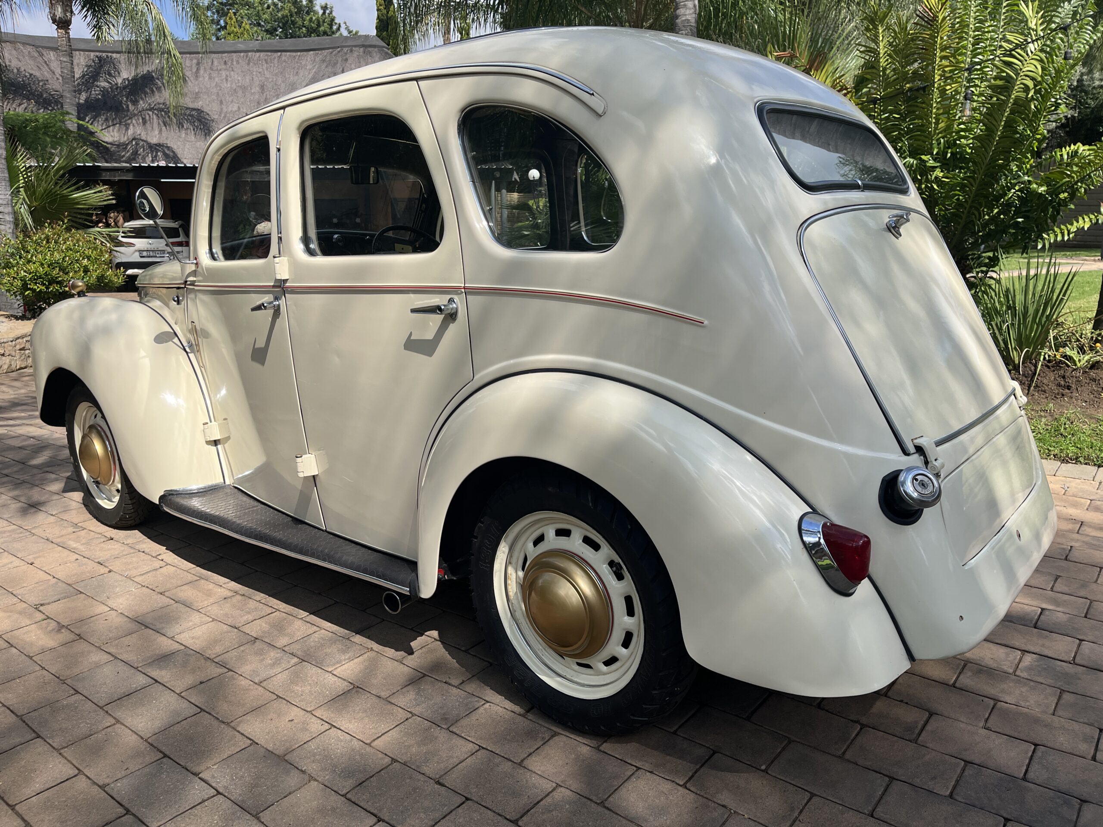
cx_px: 552
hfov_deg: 67.3
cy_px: 414
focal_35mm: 26
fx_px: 828
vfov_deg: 53.1
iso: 50
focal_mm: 5.1
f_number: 1.6
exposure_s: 1/3049
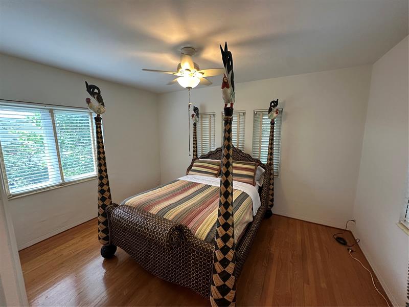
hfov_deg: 102.1
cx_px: 204
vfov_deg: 85.7
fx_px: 165
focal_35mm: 14
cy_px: 154
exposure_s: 1/60
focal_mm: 2.22
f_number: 2.2
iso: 200
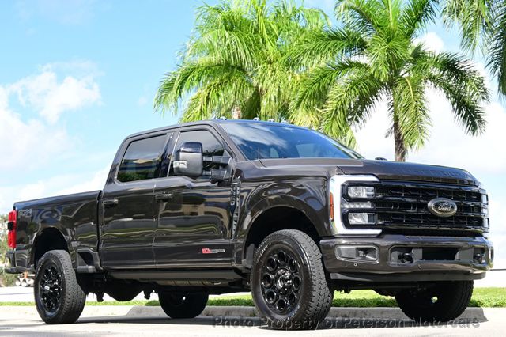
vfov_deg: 19.3
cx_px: 253
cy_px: 168
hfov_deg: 28.7
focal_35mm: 70
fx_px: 990
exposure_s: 1/160
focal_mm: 47
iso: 100
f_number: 7.1
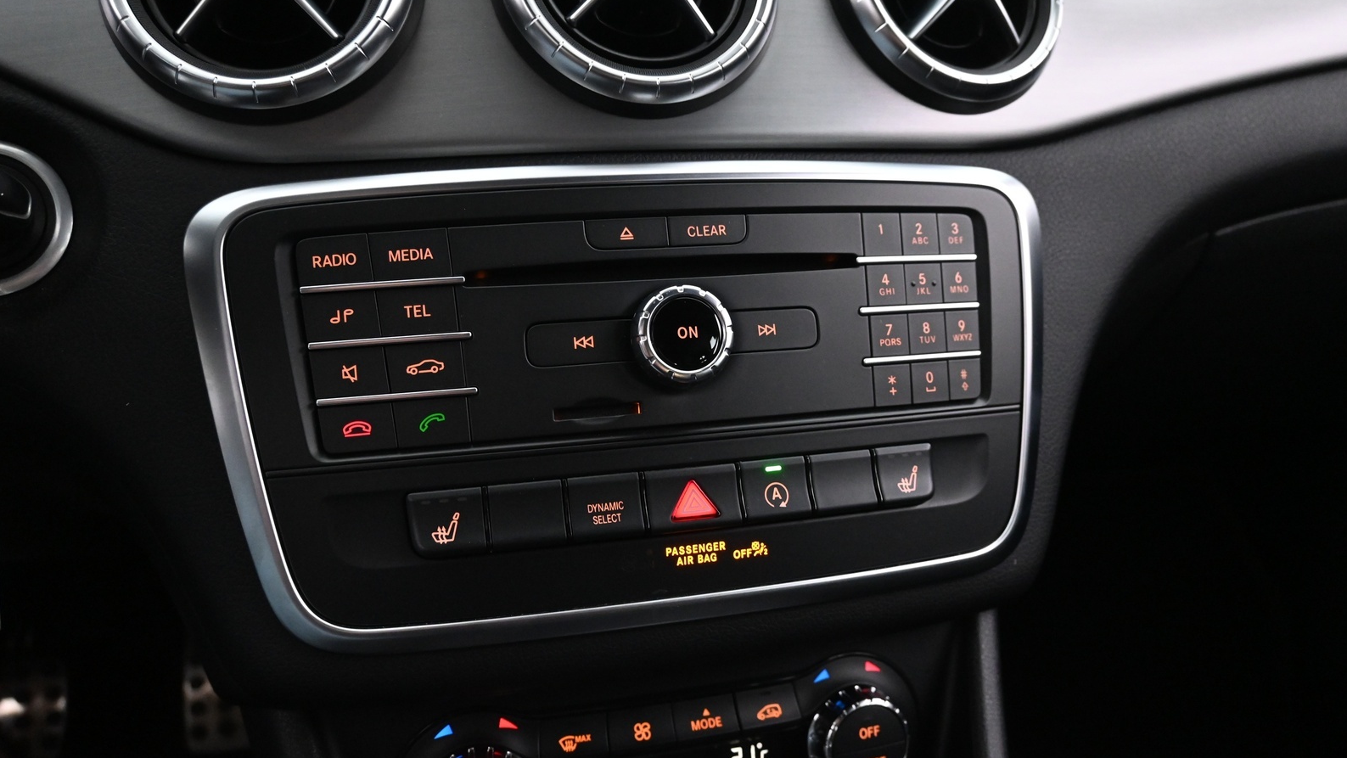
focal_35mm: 31
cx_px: 686
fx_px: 1117
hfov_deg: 62.2
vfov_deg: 37.5
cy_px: 371
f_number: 3.8
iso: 3200
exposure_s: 1/30
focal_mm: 19.5
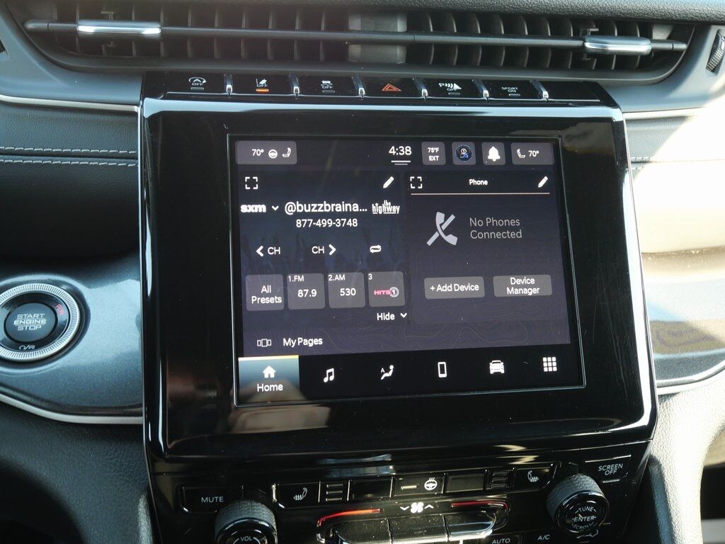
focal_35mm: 40
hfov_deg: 46.8
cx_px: 362
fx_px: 838
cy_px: 272
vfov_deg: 36.0
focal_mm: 20
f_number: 4.6
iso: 800
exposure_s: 1/60
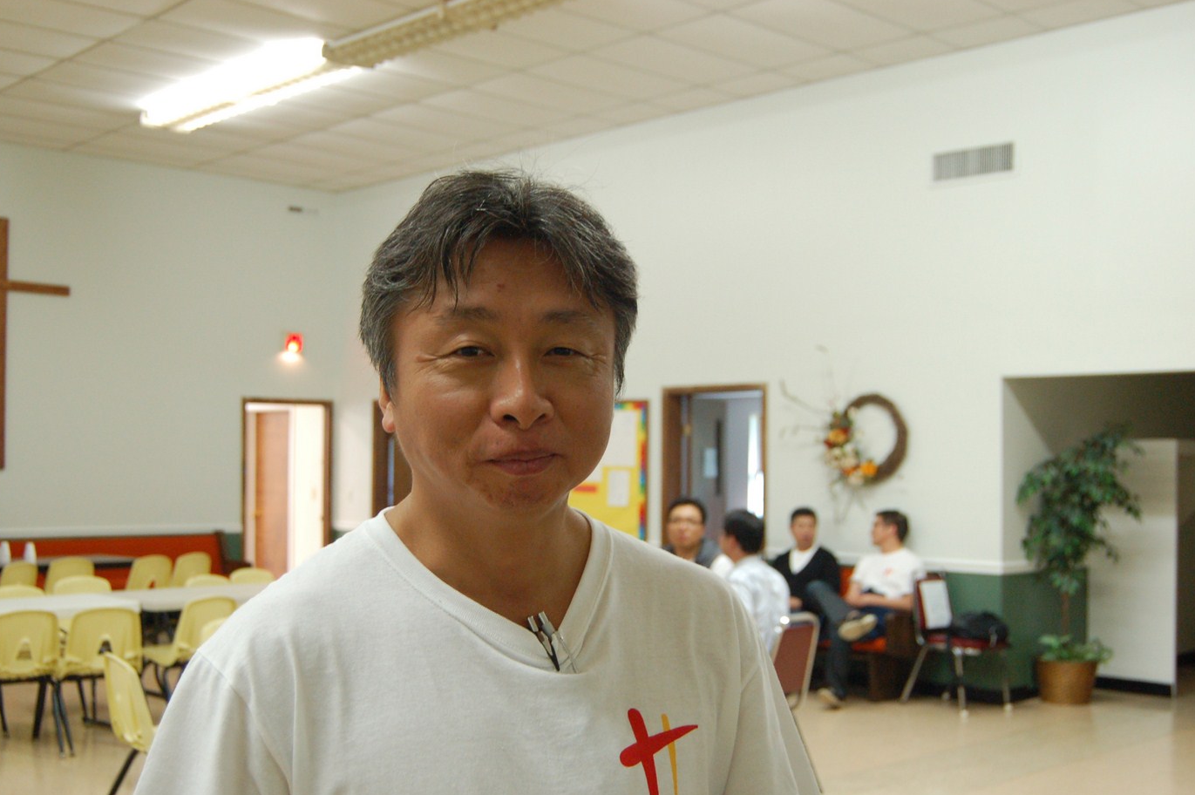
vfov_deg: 31.8
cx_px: 531
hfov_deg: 46.3
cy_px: 455
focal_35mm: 42
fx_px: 1393
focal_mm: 24
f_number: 4
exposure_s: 1/30
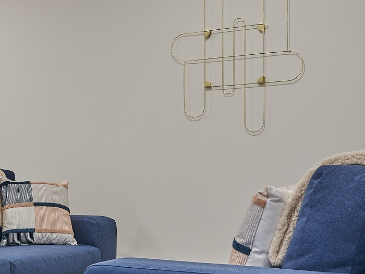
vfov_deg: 19.1
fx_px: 812
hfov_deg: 23.9
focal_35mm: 77
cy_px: 178
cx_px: -24
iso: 200
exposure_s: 1/5
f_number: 11
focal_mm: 28
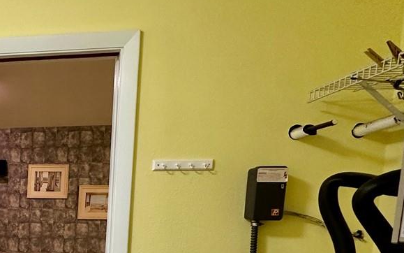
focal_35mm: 41
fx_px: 451
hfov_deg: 38.3
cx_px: -58
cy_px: 277
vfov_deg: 28.5
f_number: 2.2
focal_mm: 2.22
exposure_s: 1/60
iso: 200
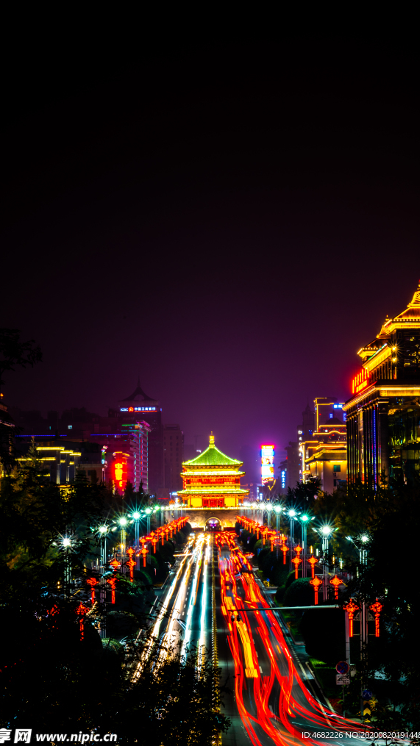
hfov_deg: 10.9
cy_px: 373
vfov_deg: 19.3
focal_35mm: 111
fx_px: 2197
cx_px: 213
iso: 100
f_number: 22
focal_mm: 105
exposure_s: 13
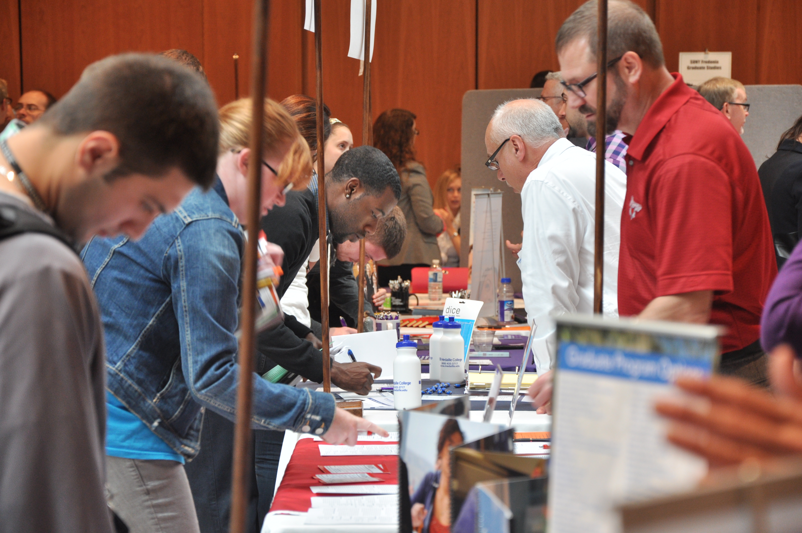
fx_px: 3071
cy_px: 266
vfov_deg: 9.9
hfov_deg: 14.9
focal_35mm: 138
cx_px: 401
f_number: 5.6
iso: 500
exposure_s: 1/30
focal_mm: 92
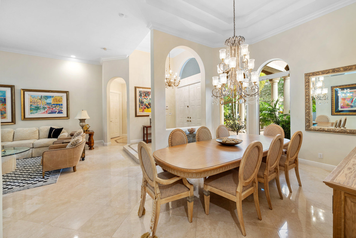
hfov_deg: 104.3
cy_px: 119
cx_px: 178
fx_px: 138
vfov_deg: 81.2
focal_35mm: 14
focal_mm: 14
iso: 125
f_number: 7.1
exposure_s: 1/1.67
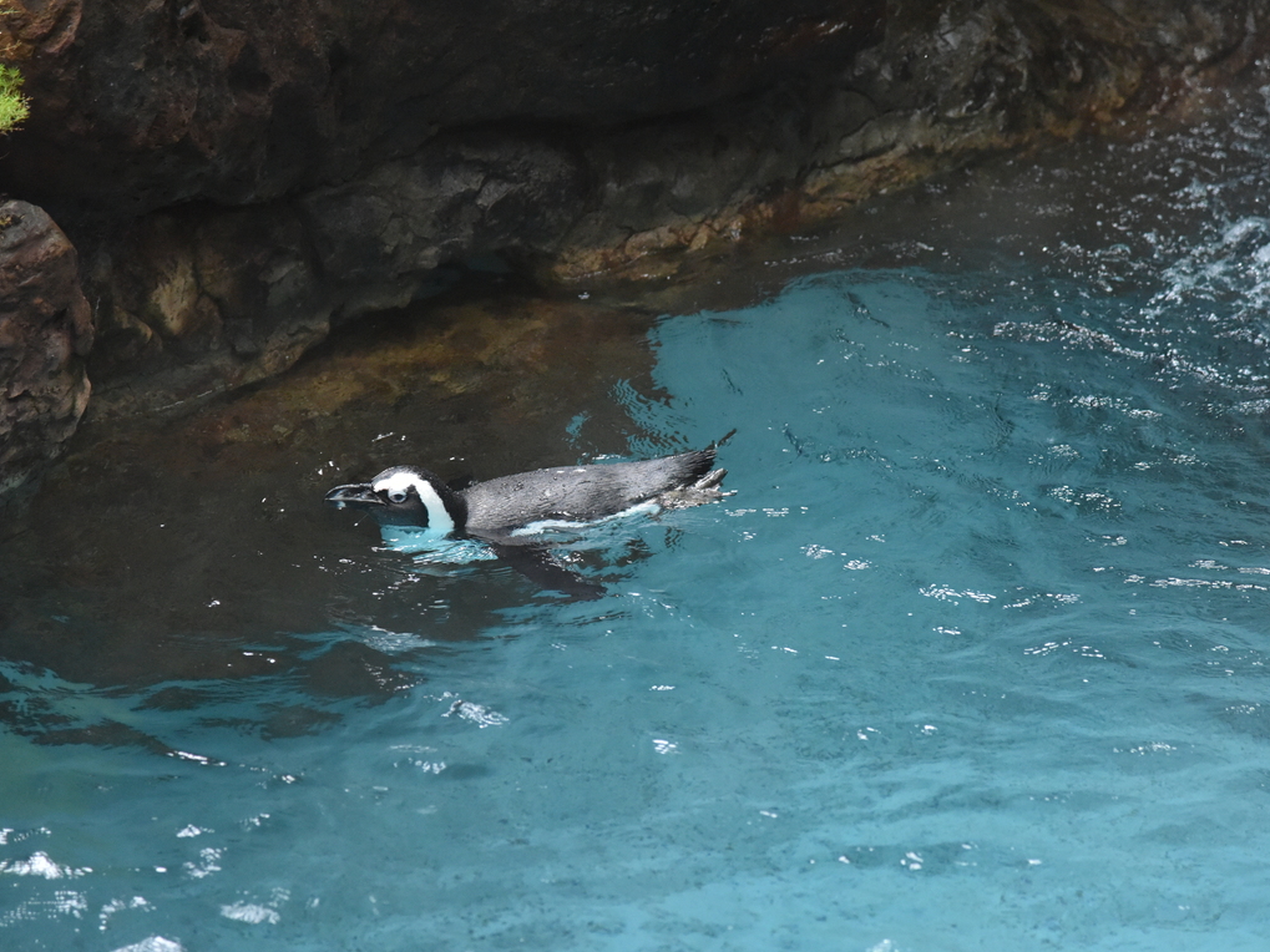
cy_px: 500
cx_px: 641
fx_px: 5319
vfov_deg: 10.2
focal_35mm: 145
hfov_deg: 13.6
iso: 5600
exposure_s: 1/250
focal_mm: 120
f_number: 4
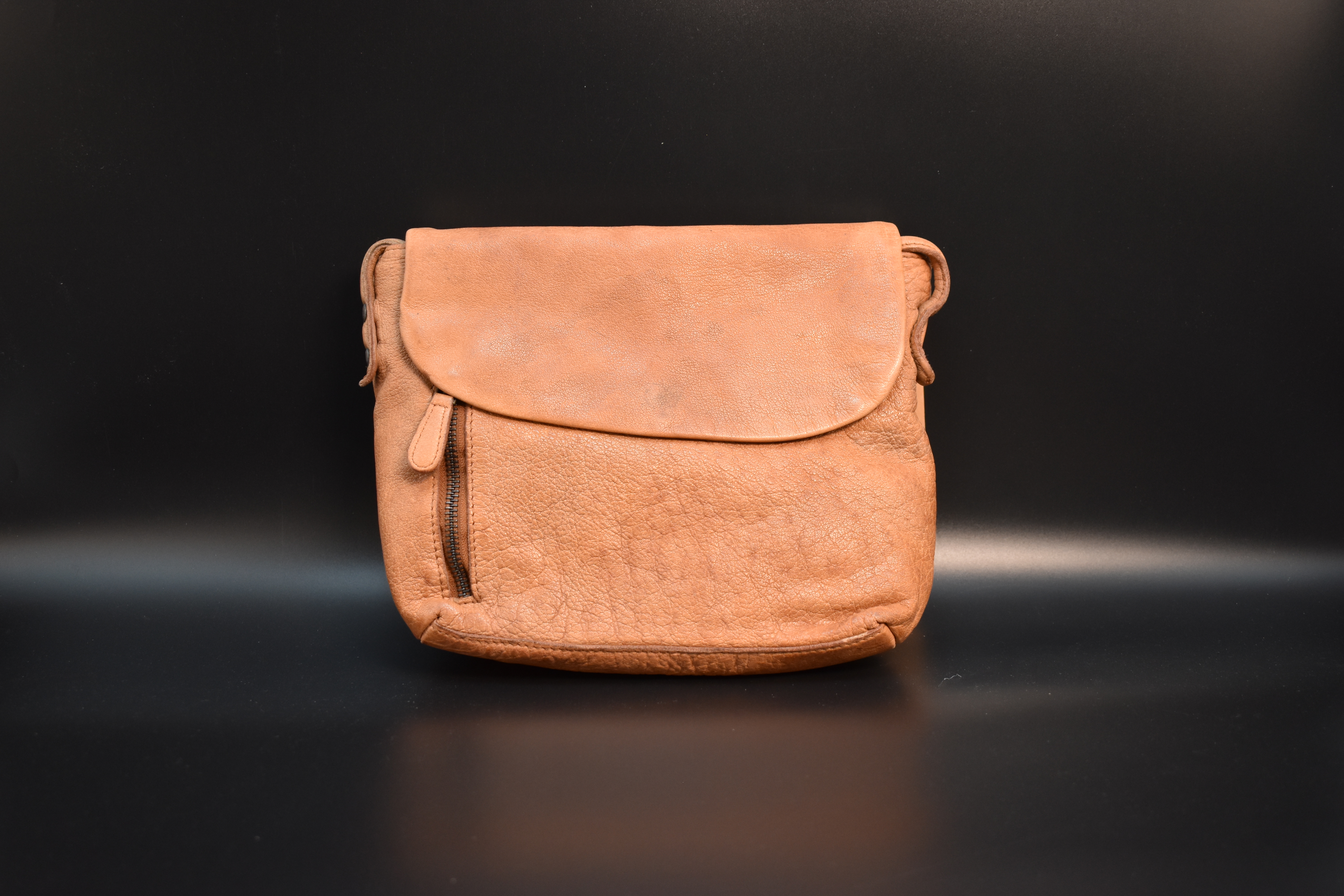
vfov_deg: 35.5
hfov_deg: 51.3
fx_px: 1400
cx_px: 672
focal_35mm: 38
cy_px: 448
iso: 900
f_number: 4
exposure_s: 1/60
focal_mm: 25
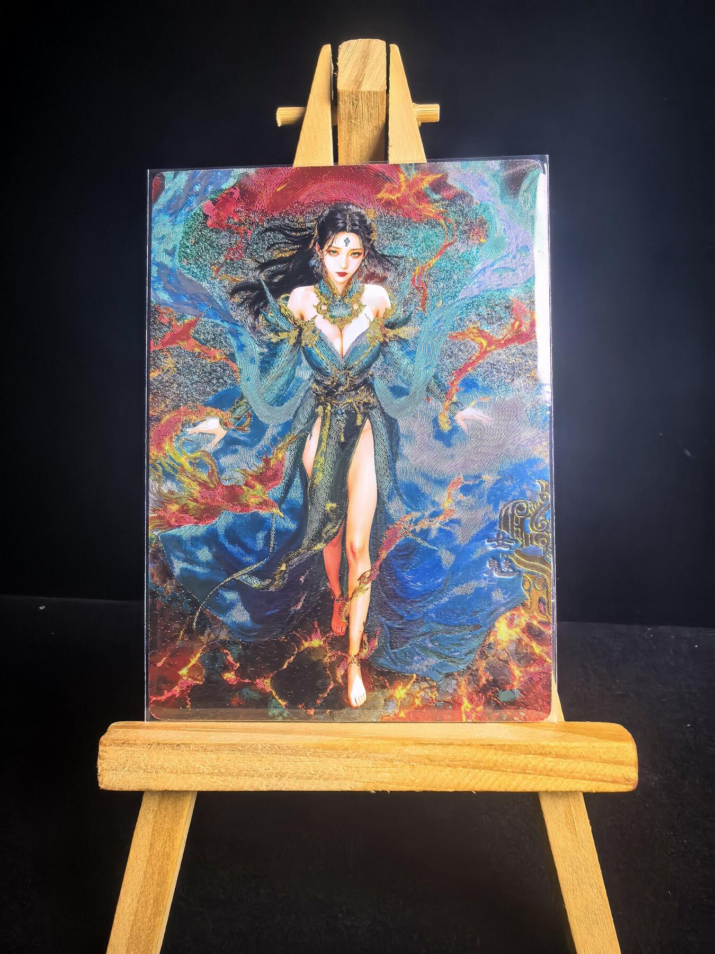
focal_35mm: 27
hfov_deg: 51.4
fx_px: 744
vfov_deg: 65.3
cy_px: 477
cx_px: 358
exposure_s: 1/60
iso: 160
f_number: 2.2
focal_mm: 1.95
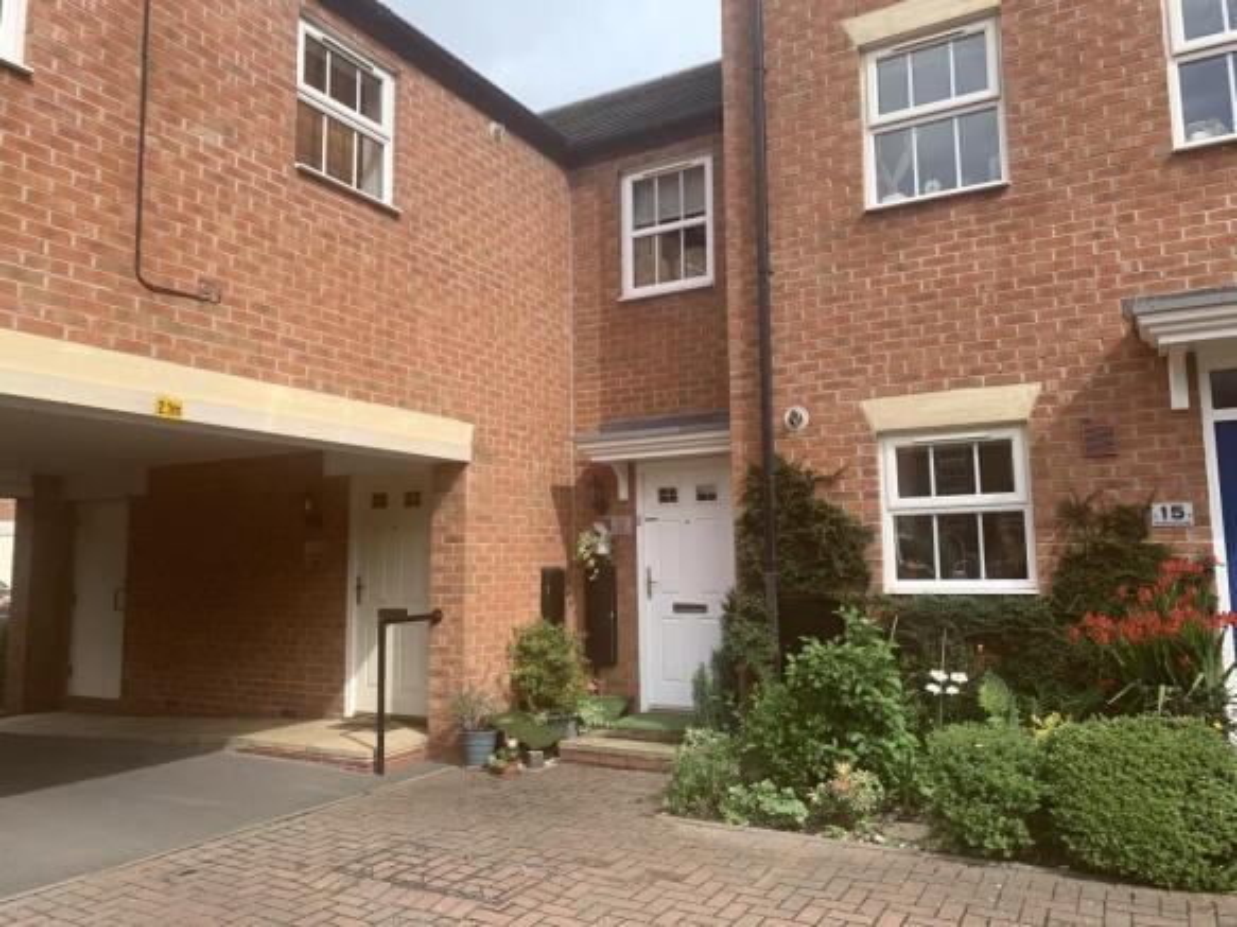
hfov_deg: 67.3
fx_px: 929
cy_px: 464
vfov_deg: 53.0
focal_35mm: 26
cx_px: 618
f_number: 1.8
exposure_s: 1/1350
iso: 25
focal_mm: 4.25
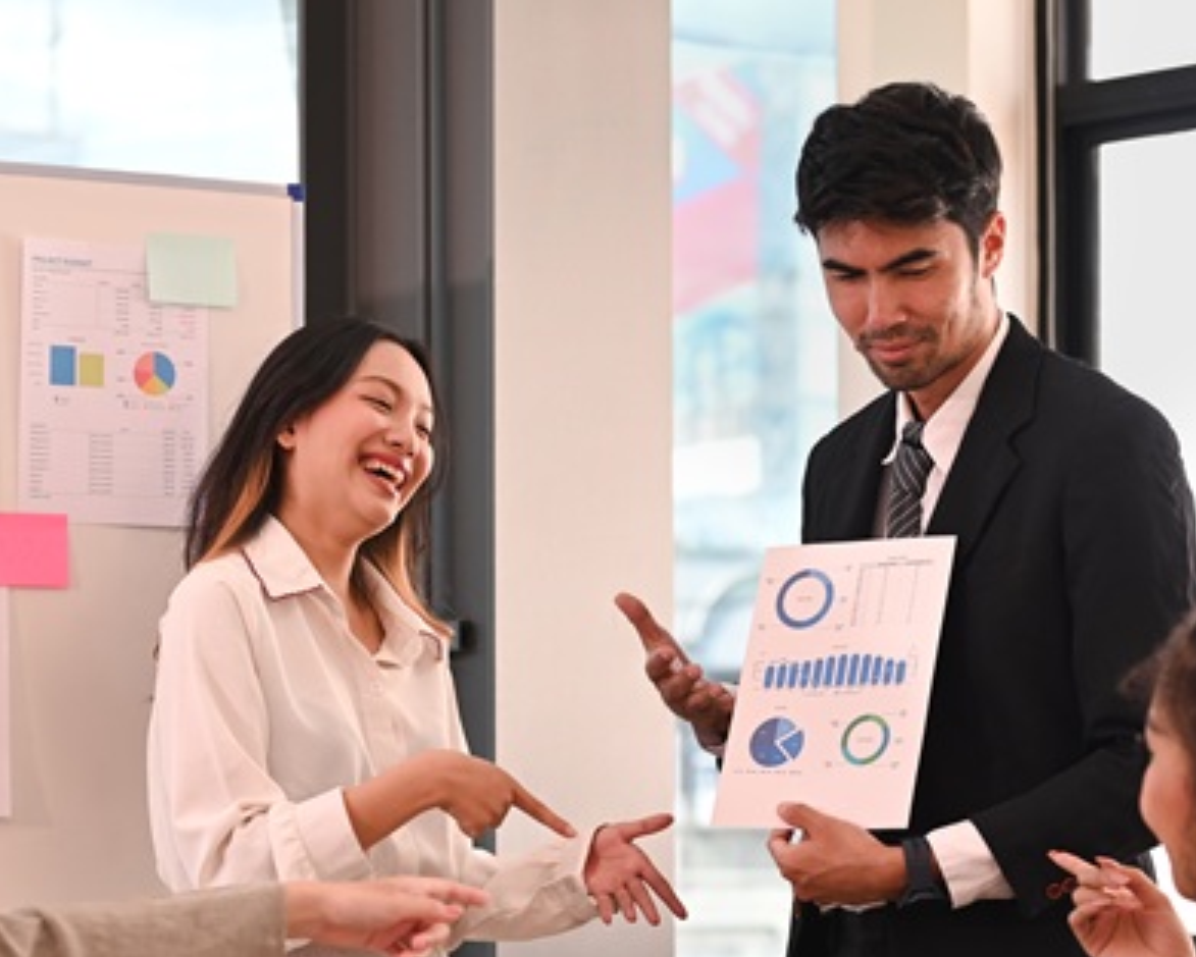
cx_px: 630
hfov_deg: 20.0
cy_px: 760
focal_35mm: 96
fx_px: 3399
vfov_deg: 15.9
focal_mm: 50
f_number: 2.8
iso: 400
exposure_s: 1/640
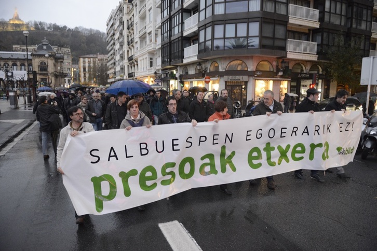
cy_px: 126
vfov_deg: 53.1
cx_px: 188
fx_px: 251
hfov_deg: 73.7
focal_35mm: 24
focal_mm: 24
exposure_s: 1/80
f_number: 2.8
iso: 5000
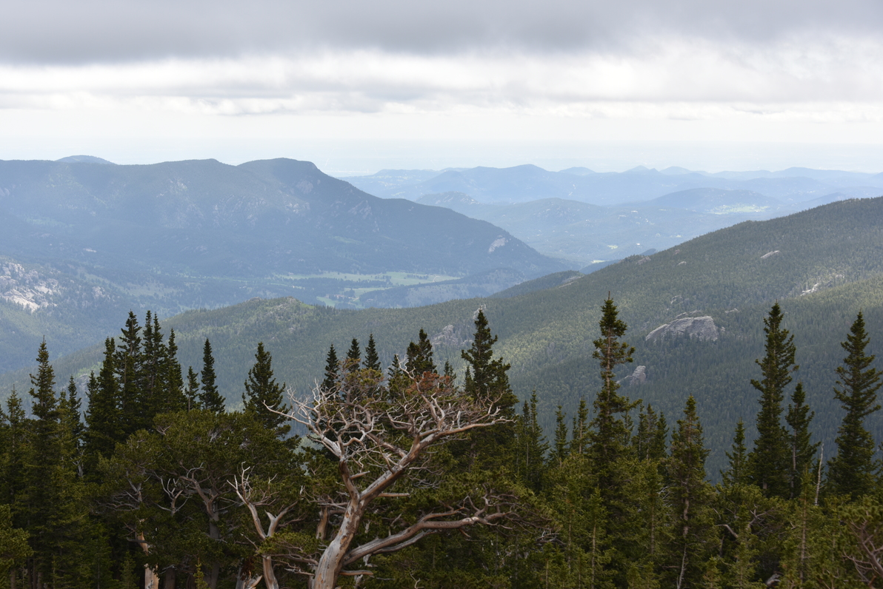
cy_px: 312
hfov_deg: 27.7
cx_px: 412
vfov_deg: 18.7
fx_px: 1791
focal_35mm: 73
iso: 100
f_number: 7.1
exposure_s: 1/200
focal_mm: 68
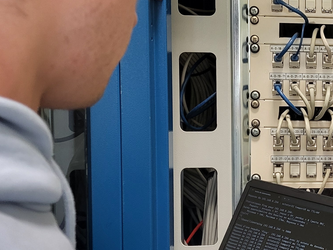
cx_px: 394
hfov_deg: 25.4
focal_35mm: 69
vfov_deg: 21.3
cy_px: 140
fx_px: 664
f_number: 1.8
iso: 320
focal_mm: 5.4
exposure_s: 1/50
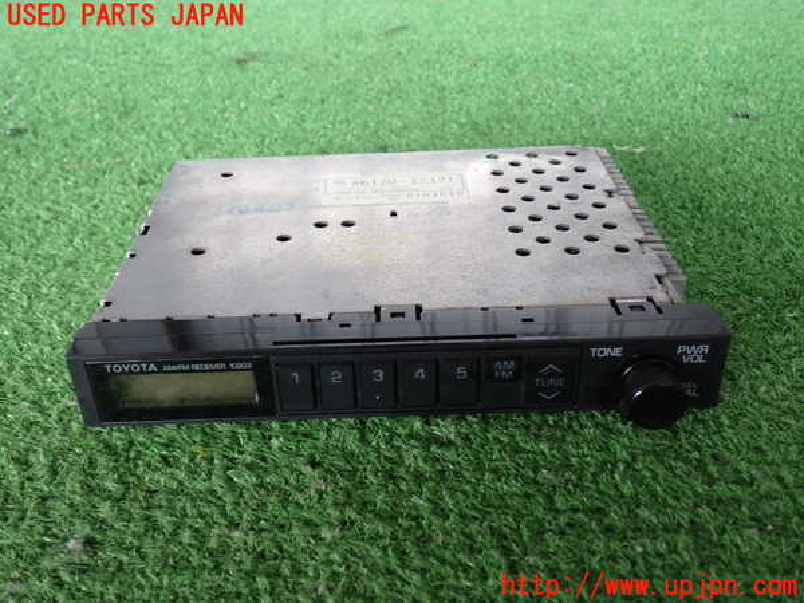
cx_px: 402
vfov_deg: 39.7
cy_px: 302
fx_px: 836
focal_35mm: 36
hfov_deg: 51.4
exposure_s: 1/80
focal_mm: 6.37
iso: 160
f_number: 2.5
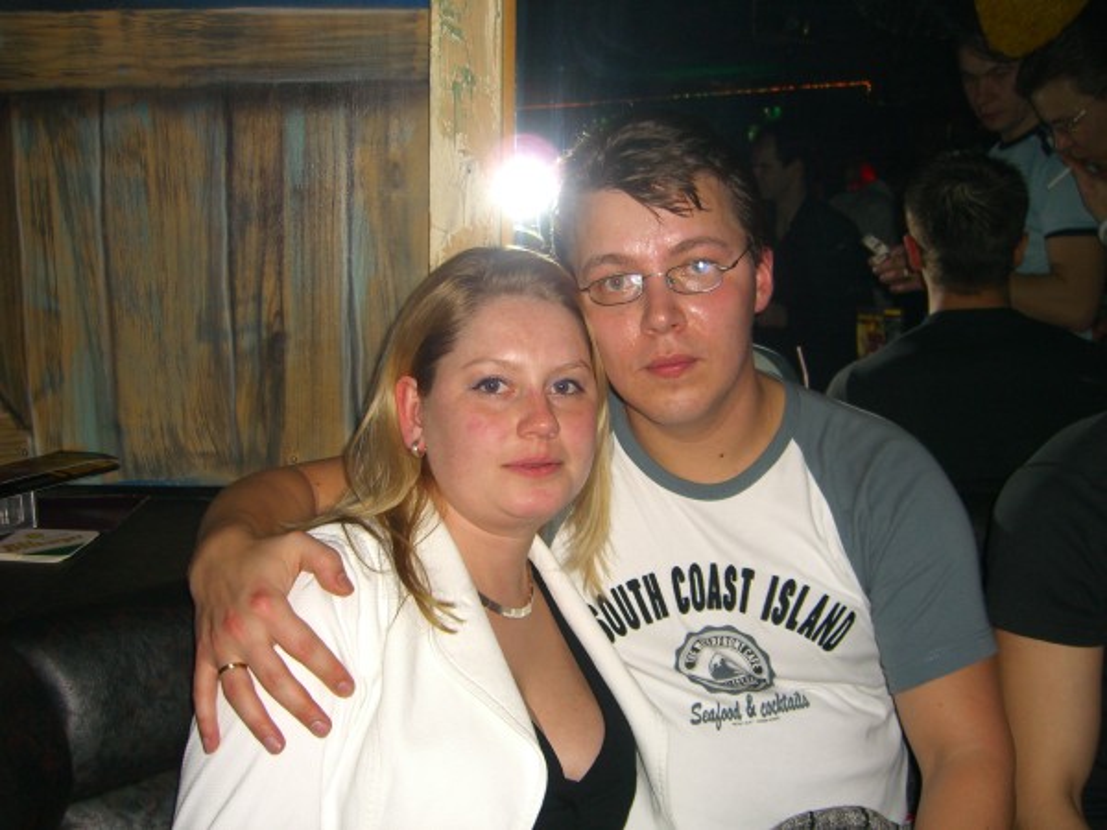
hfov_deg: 49.0
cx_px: 554
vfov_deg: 37.7
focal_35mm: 38
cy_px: 415
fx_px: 1215
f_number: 2.8
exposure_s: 1/60
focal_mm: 7.9
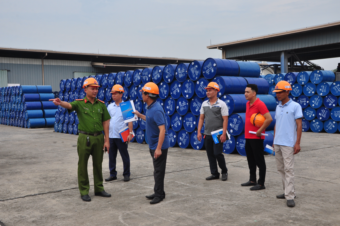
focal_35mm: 42
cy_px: 113
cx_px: 170
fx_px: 396
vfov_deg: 31.8
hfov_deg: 46.4
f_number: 14
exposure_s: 1/200
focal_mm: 28
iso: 320
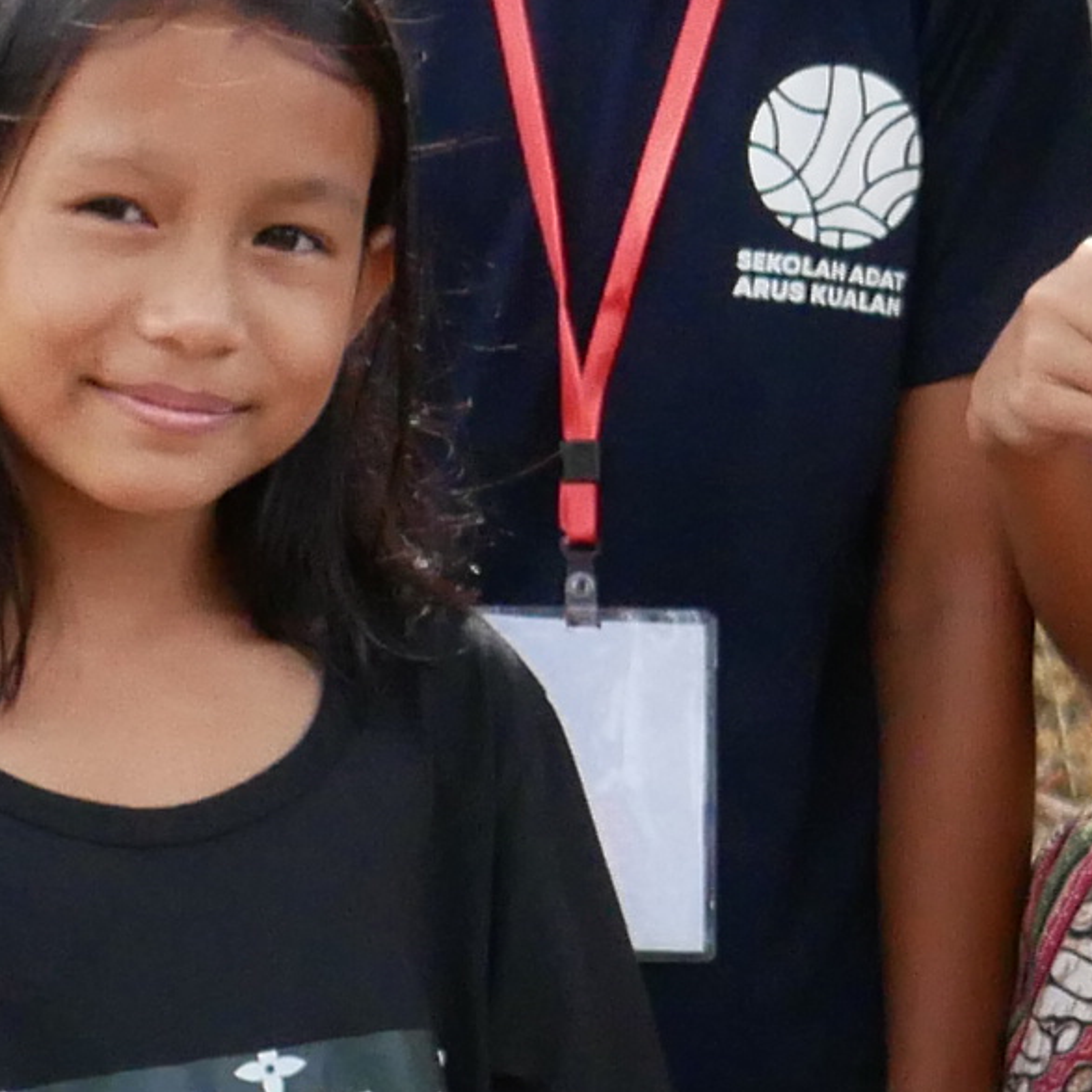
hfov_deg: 6.5
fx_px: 9387
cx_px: 1845
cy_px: 871
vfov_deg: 6.7
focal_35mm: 263
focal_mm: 19
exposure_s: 1/1300
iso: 1000
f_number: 4.1
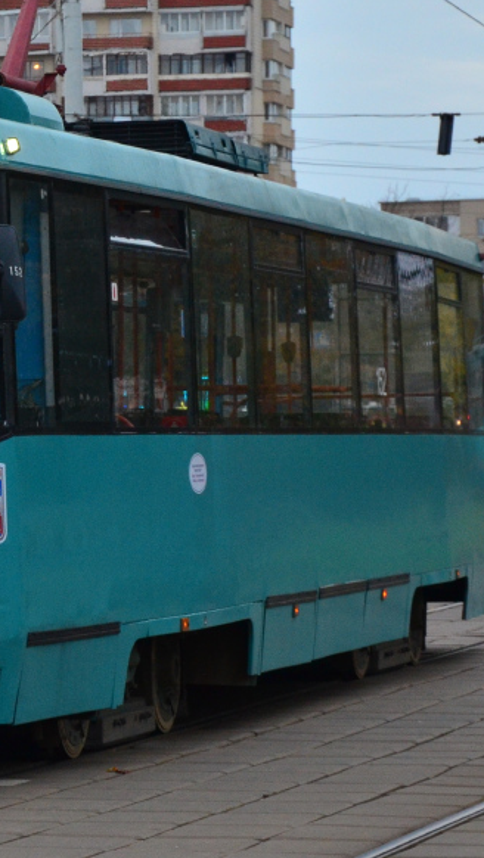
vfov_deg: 11.8
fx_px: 4146
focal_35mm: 182
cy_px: 254
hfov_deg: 6.6
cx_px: -59
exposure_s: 1/100
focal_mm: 52
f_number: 5
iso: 900
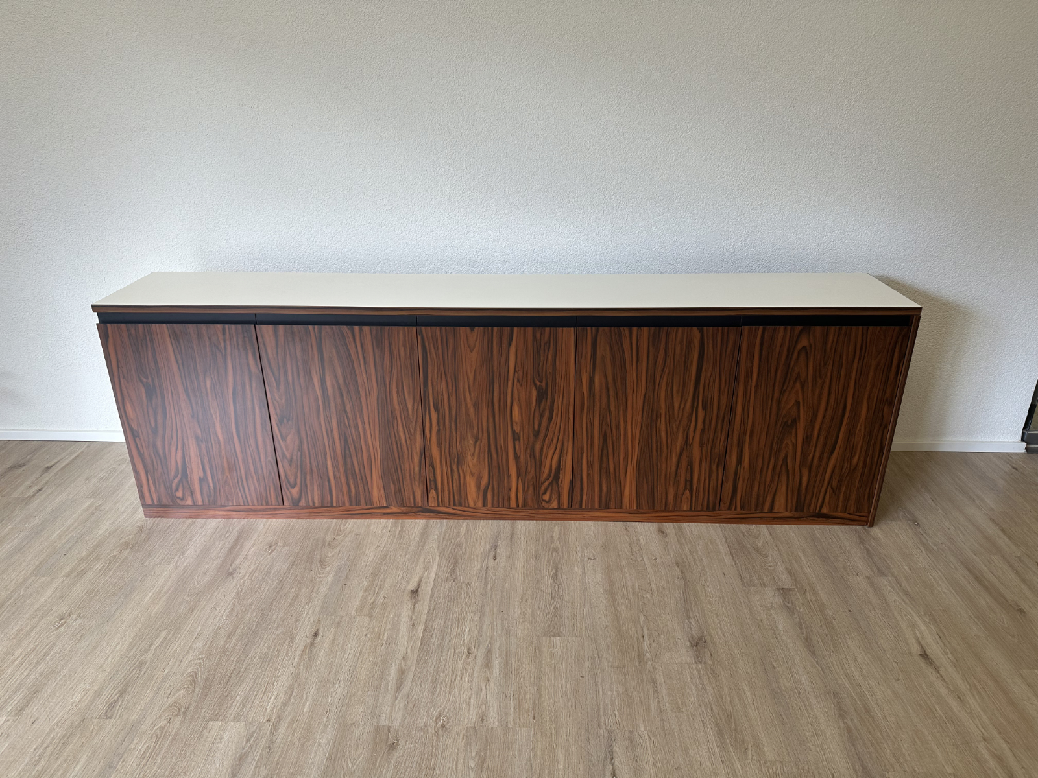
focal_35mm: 24
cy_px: 389
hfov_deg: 71.6
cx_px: 519
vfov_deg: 56.8
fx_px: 720
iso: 64
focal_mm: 6.9
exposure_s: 1/106
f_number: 1.8
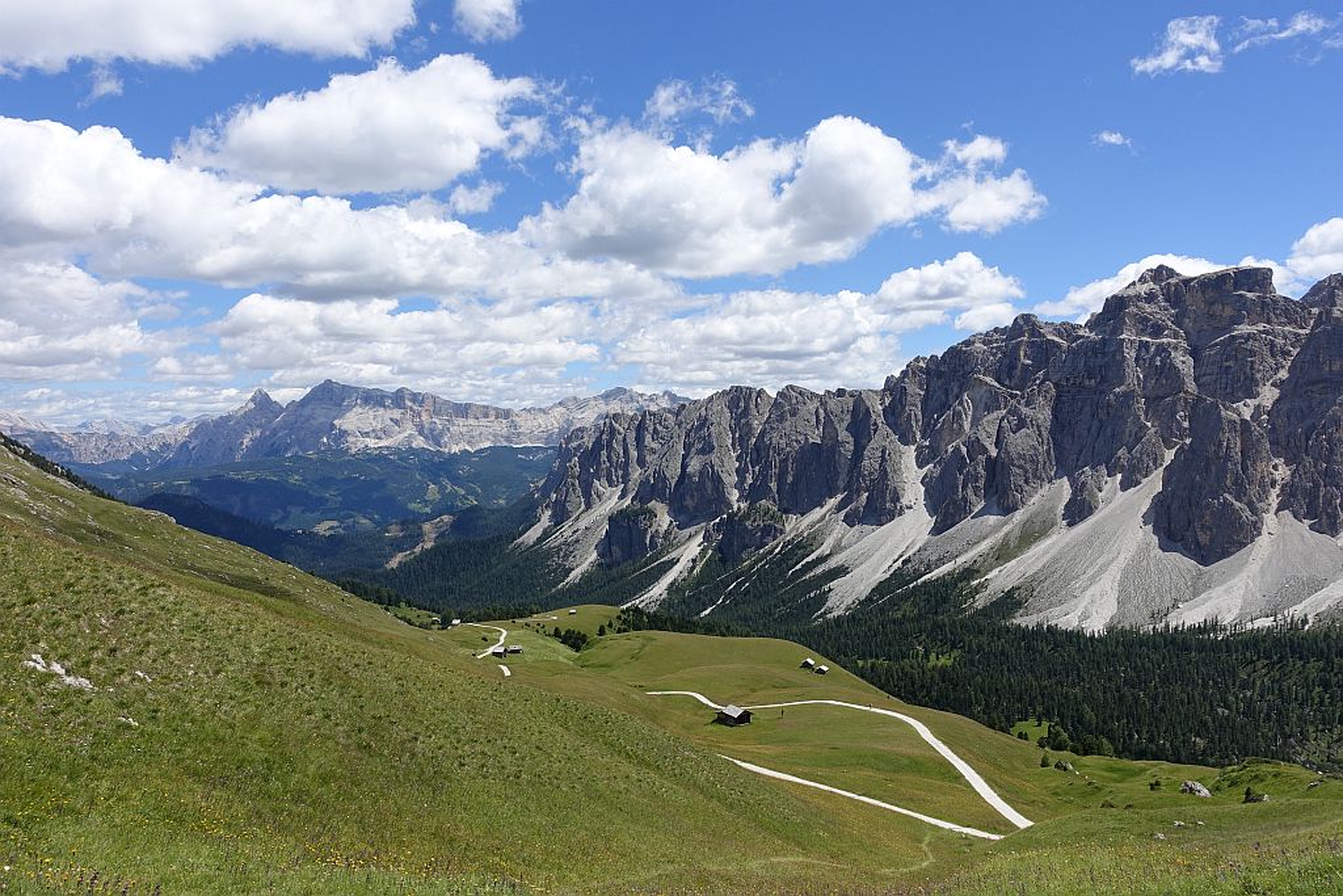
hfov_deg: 73.7
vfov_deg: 53.1
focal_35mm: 24
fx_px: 895
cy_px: 448
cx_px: 672
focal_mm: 8.8
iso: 125
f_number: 5.6
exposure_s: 1/640
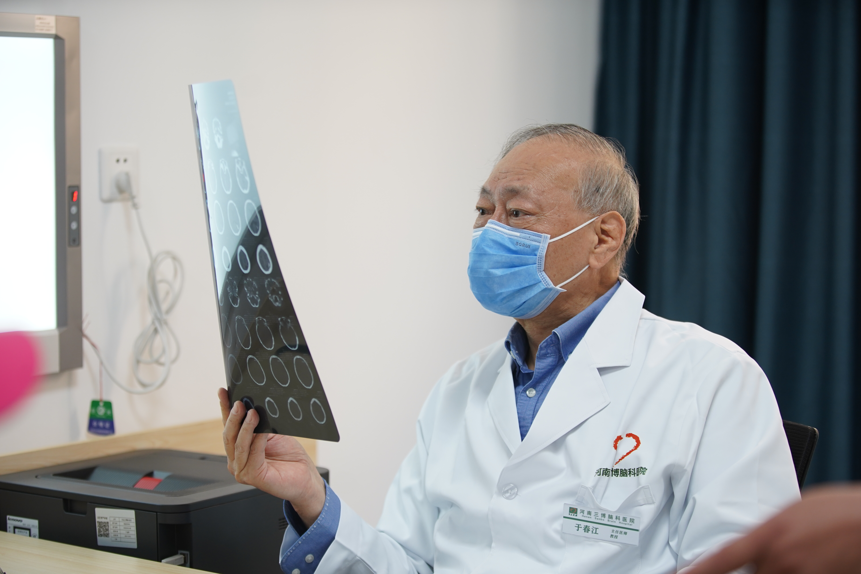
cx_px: 430
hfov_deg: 28.8
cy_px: 287
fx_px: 1674
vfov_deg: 19.5
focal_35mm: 70
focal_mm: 70
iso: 800
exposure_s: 1/125
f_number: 2.8
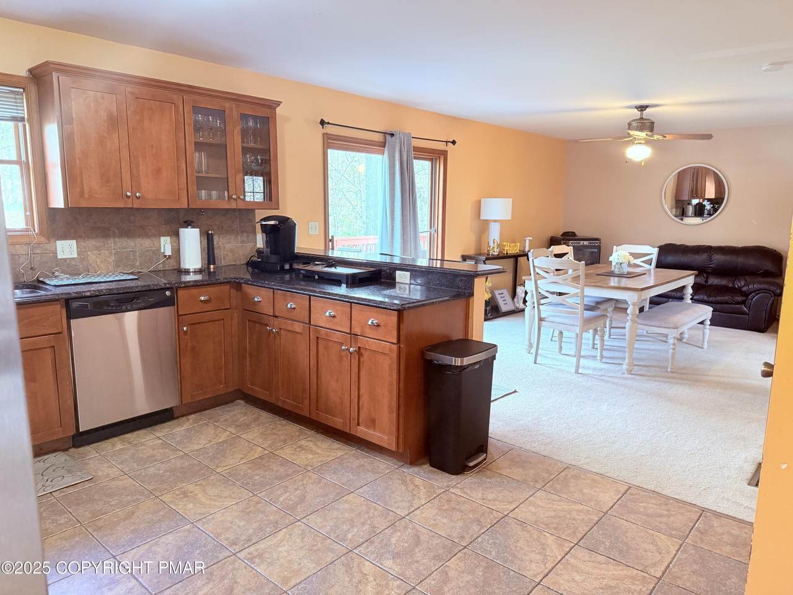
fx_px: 550
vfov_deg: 56.8
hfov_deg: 71.6
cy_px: 298
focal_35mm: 24
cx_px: 396
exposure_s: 1/60
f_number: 1.78
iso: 320
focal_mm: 6.76
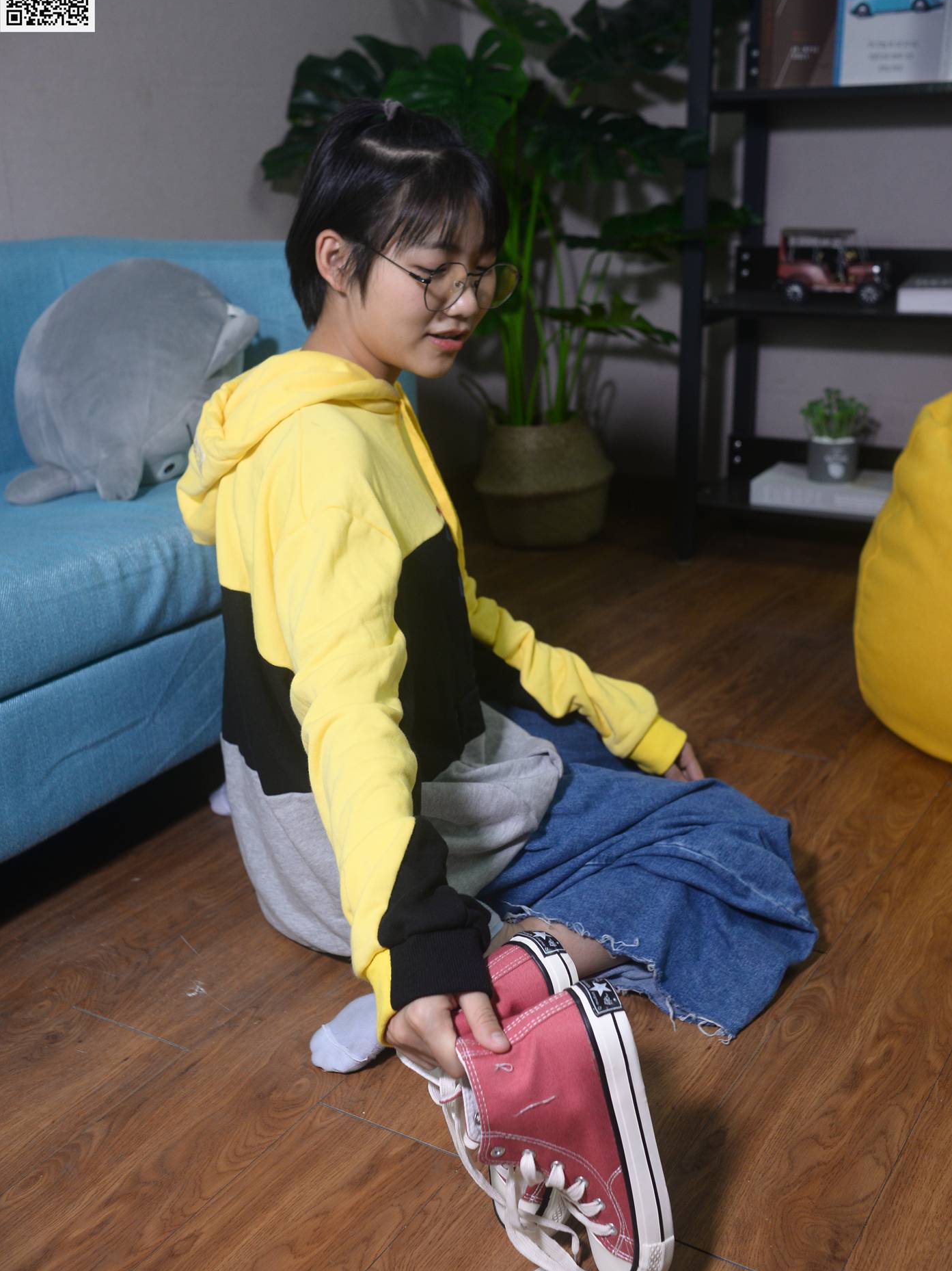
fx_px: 1394
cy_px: 654
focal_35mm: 38
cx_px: 478
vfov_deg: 49.0
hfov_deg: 37.7
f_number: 5
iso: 800
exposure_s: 1/160
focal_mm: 35
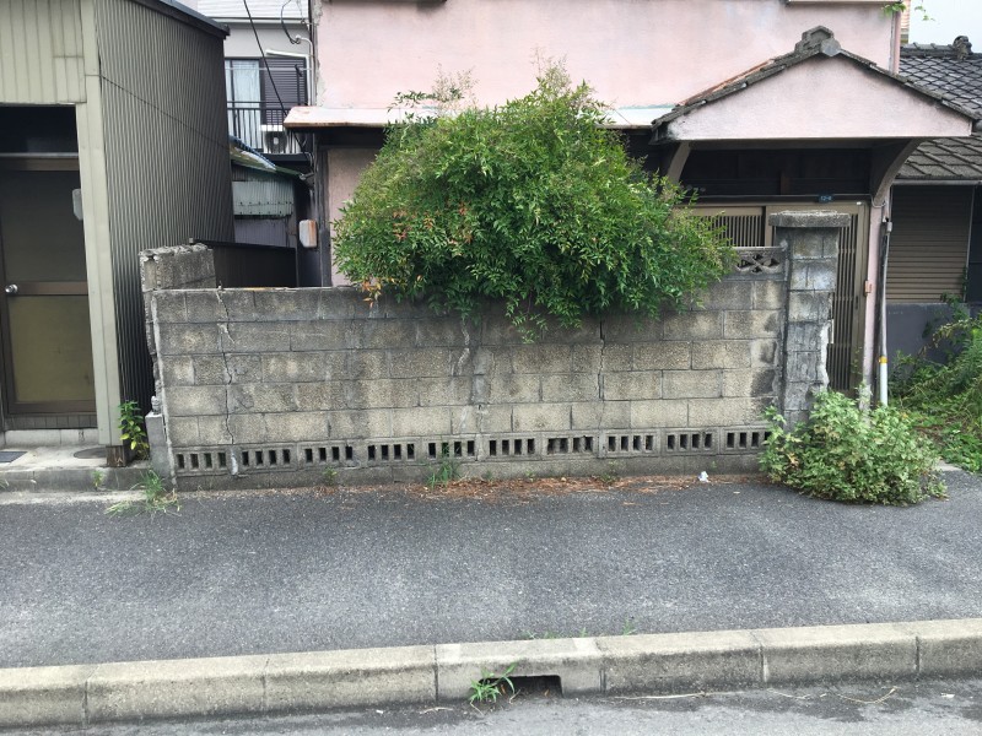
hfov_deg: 61.7
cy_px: 368
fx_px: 823
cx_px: 491
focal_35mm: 29
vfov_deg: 48.2
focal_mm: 4.15
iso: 25
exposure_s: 1/561
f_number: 2.2
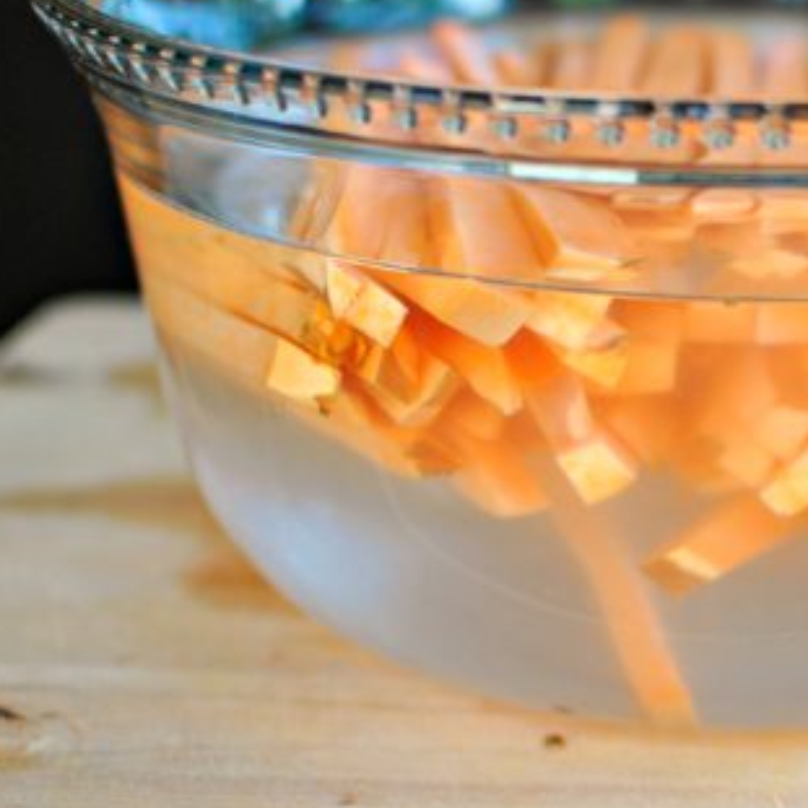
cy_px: 372
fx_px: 2880
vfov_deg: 16.0
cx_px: 803
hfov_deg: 15.7
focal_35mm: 109
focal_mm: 35
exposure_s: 1/250
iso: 200
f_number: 2.2
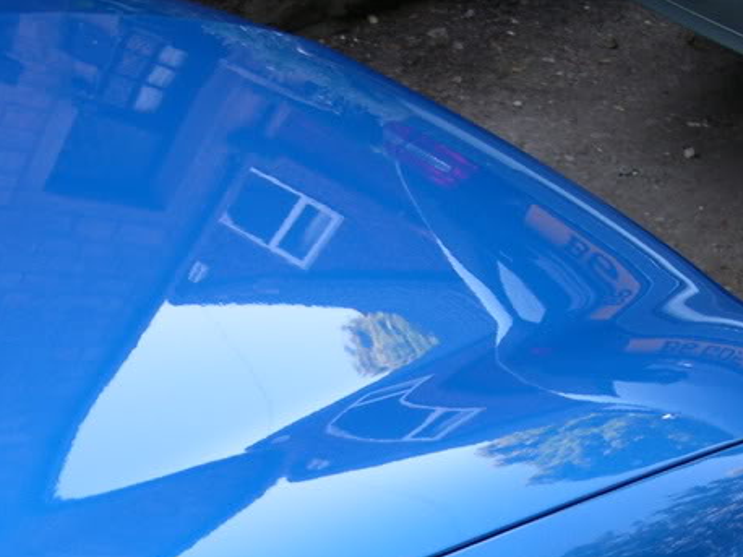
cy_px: 607
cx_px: 331
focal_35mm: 85
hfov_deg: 23.0
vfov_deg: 16.8
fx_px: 1823
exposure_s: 1/47.6
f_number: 2.8
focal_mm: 8
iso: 100
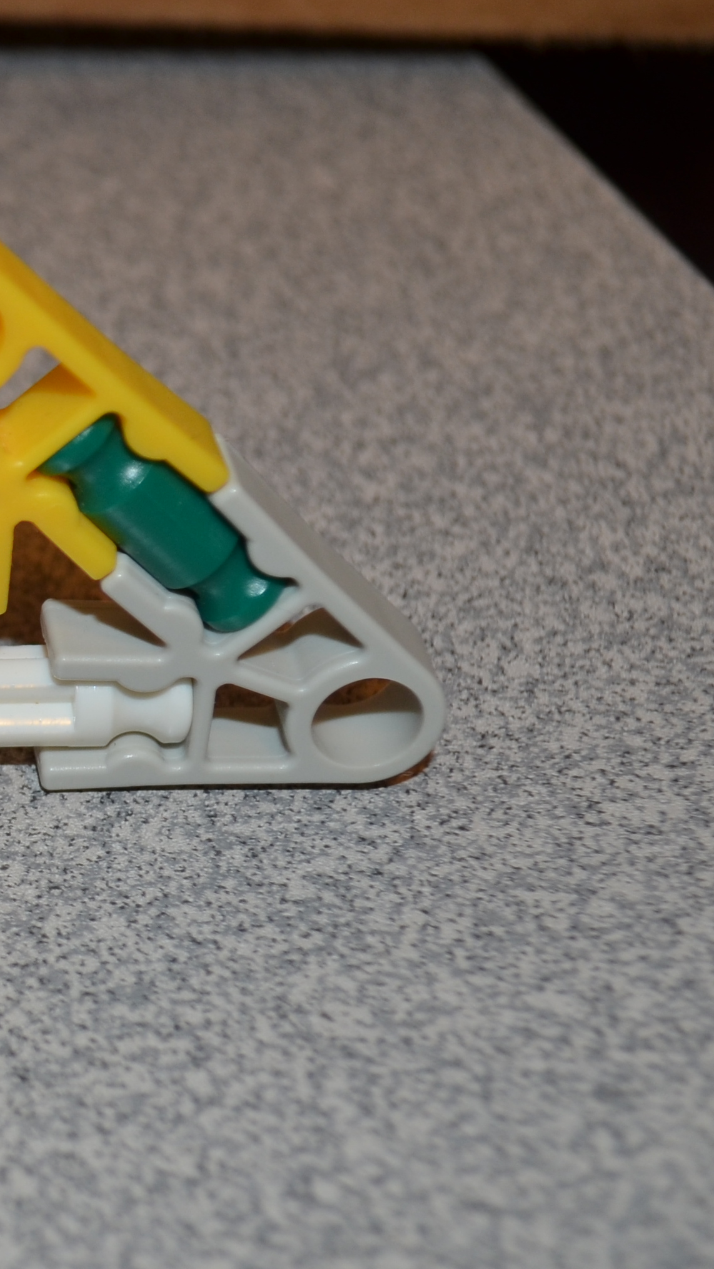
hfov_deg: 11.2
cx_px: -688
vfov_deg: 21.5
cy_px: 492
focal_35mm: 99
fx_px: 3331
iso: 200
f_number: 5.6
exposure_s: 1/30
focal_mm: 26
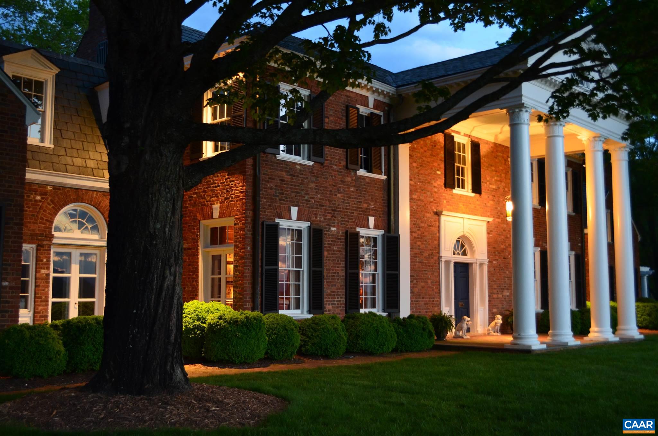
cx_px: 329
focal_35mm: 39
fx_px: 711
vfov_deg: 34.1
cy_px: 218
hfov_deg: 49.6
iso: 800
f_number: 5
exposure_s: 1/3
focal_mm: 26
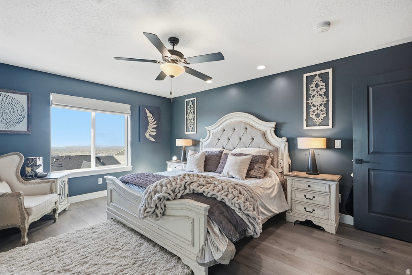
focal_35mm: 16
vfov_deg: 73.8
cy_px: 138
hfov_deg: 96.7
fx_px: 183
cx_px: 206
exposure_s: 1/320
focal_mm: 16
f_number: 8
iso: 1250
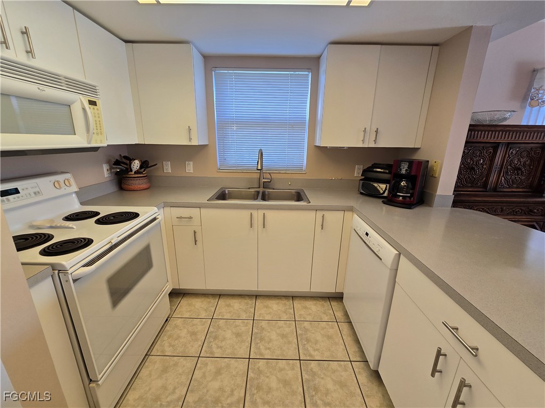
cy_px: 204
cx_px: 272
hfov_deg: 106.2
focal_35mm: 13
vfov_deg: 89.9
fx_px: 205
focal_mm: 2.2
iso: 100
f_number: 2.2
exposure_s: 1/60
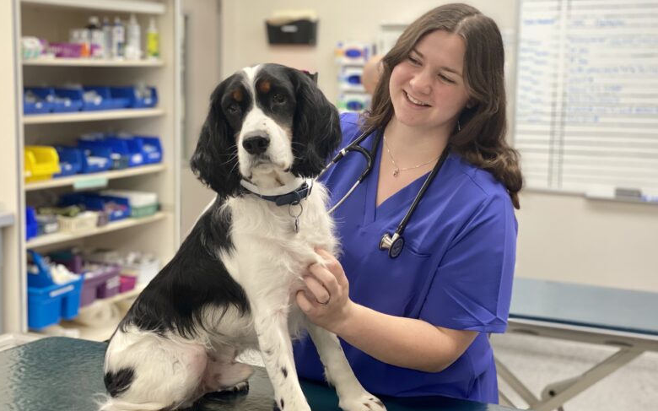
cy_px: 182
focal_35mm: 56
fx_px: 1004
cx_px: 331
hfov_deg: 36.3
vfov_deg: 23.1
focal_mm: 6
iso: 160
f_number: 2
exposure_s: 1/60
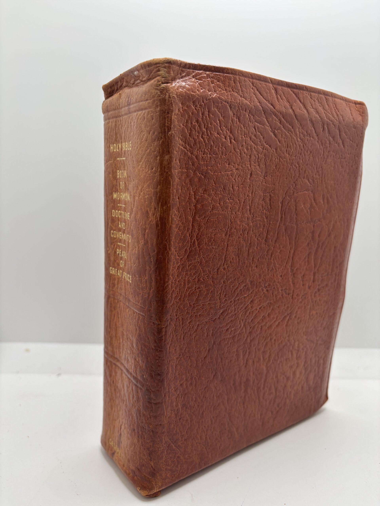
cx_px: 190
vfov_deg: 67.3
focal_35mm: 26
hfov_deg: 53.1
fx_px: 381
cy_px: 253
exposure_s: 1/180
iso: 40
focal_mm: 5.96
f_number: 1.6
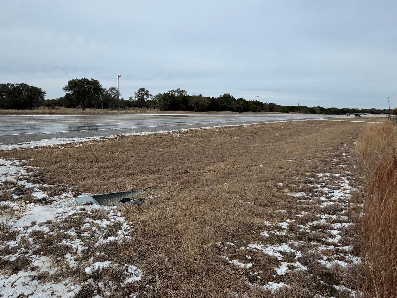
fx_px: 218
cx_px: 179
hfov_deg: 84.4
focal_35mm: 19
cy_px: 108
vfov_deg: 67.4
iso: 50
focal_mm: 2.22
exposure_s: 1/2985
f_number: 2.2
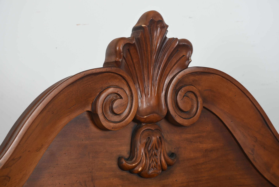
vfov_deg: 13.1
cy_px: 94
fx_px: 814
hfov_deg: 19.4
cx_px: 140
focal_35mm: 105
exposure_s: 1/200
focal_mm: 70
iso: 200
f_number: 10
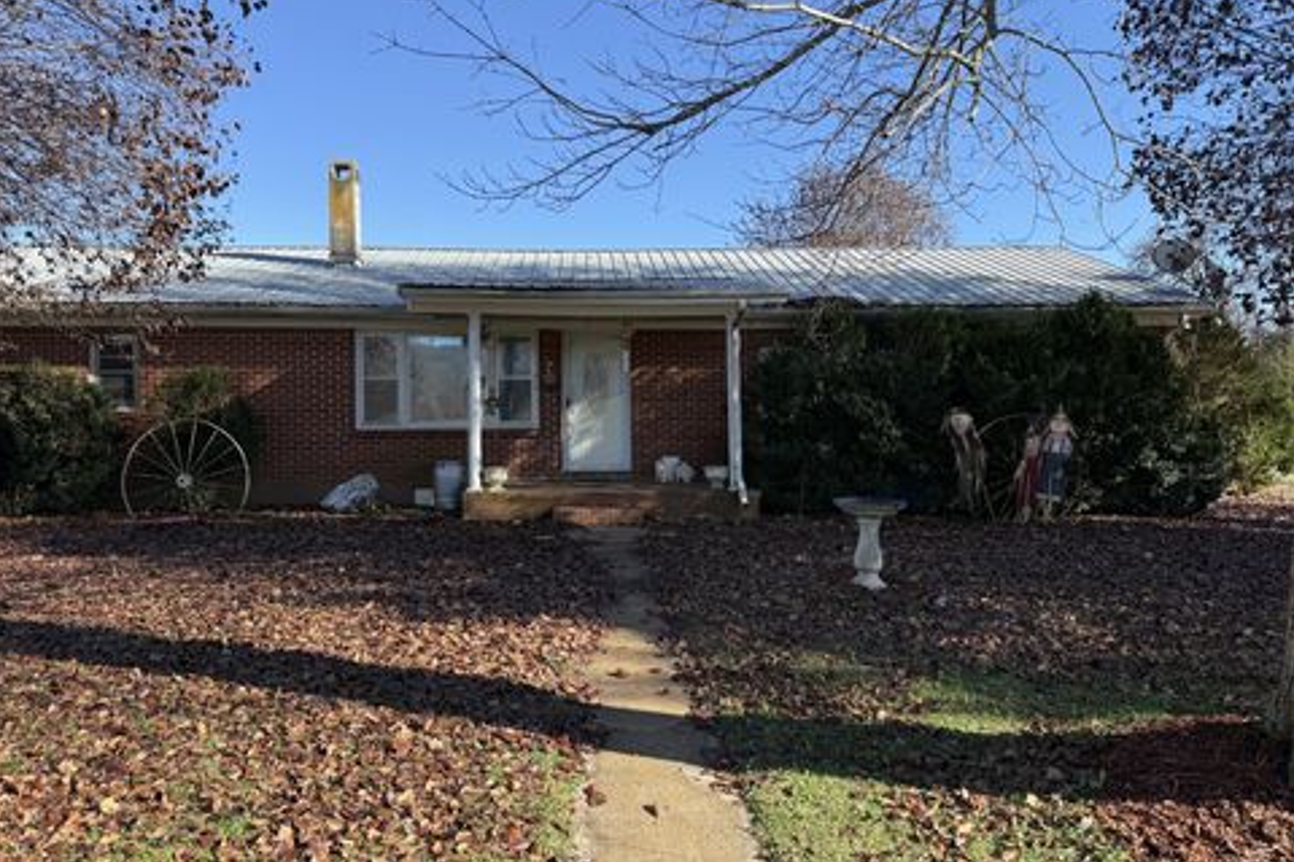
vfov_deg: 49.6
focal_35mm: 26
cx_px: 623
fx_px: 934
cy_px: 427
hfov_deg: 69.4
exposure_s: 1/1522
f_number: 1.78
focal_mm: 6.76
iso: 80
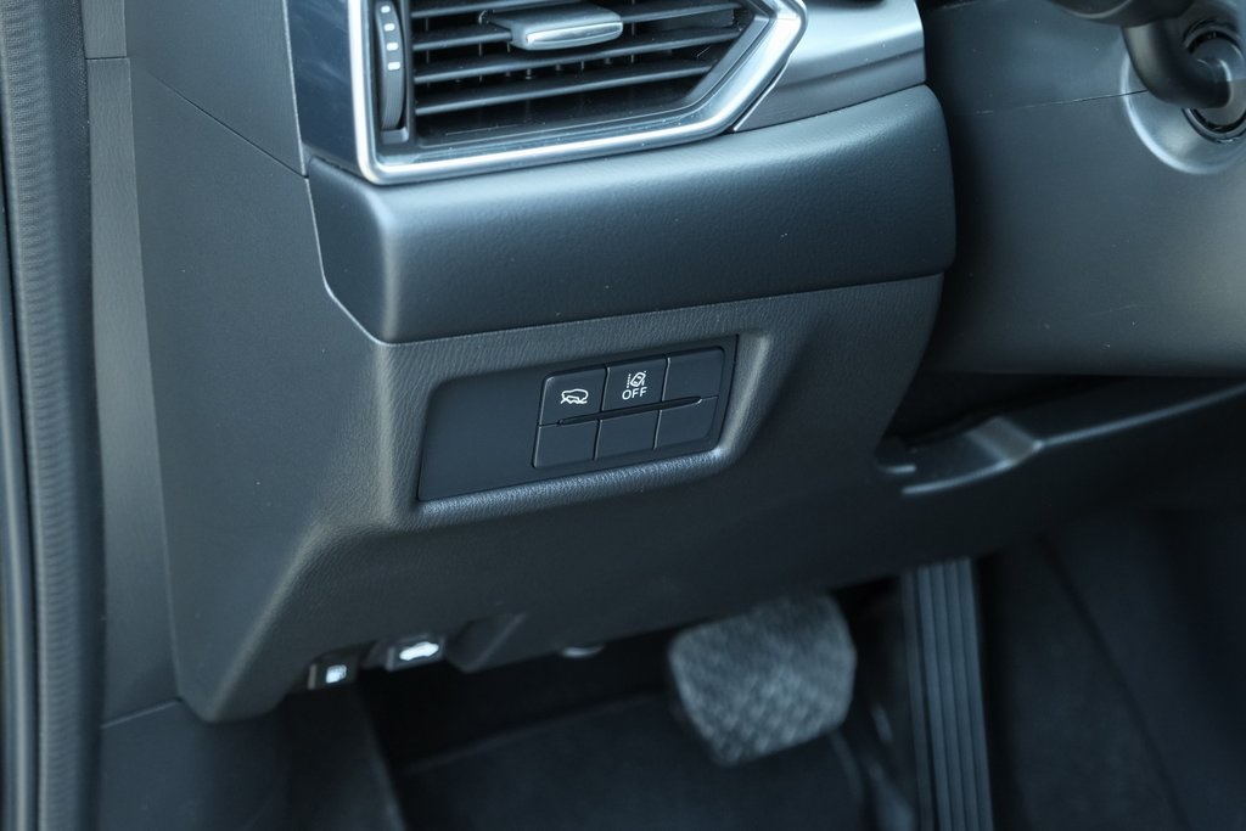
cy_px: 416
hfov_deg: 29.2
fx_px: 2388
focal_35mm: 69
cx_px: 623
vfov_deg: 19.7
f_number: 5
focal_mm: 46.3
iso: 2500
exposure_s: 1/80
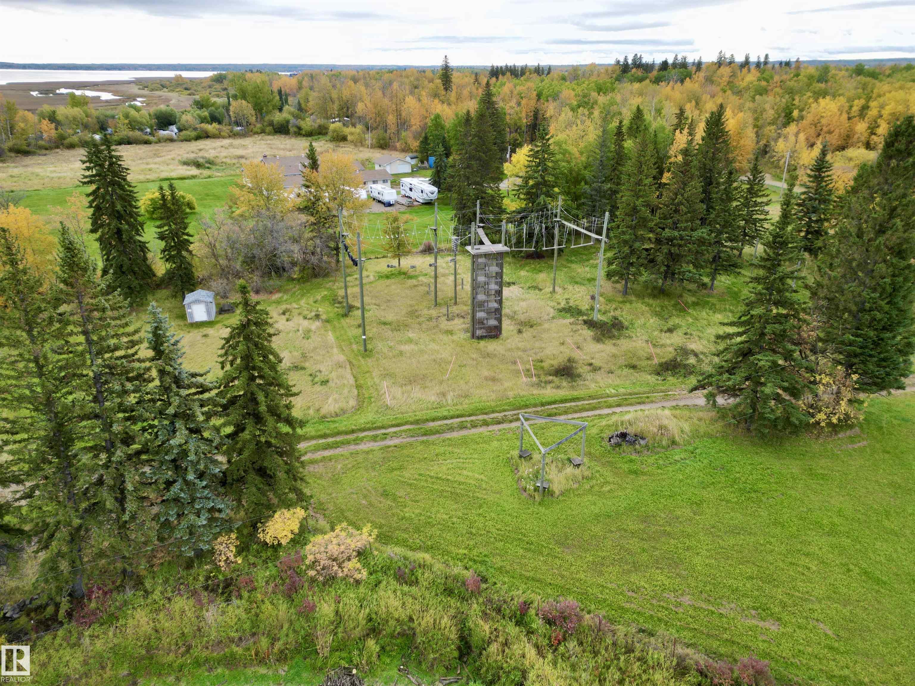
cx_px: 458
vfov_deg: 56.8
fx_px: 634
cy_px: 343
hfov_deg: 71.6
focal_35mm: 24
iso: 100
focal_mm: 6.72
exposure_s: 1/500
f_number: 1.7
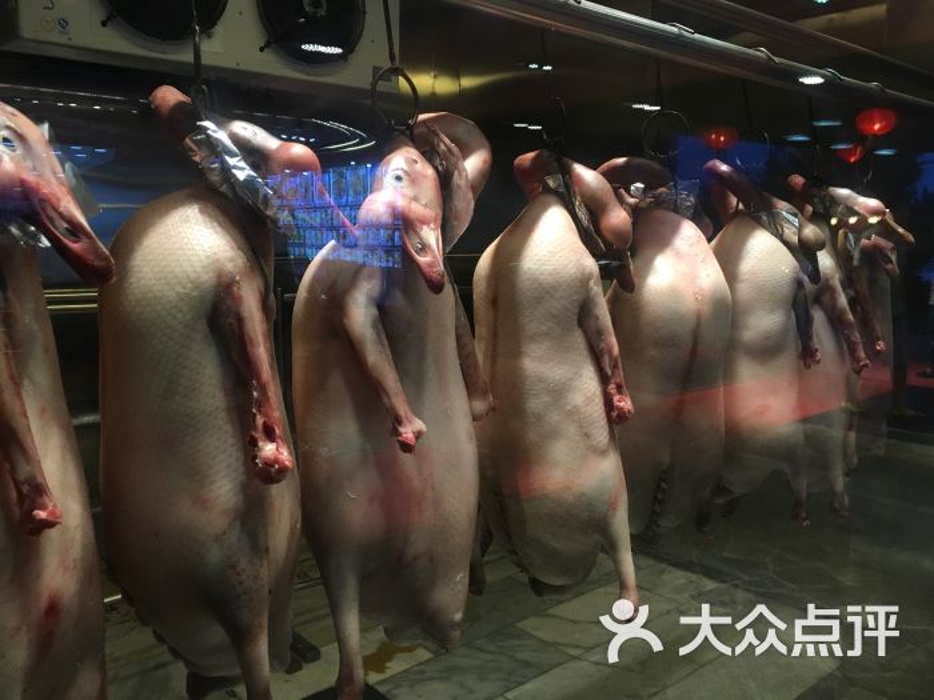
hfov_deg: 61.7
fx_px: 782
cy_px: 350
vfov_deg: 48.2
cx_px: 467
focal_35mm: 29
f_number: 2.2
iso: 64
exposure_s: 1/33
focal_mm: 4.15
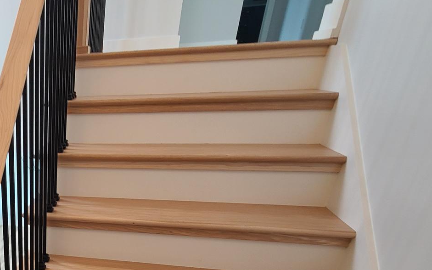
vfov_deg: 37.0
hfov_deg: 49.8
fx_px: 353
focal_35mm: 30
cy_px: 276
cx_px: -9
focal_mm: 2.2
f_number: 2.2
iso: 125
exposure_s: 1/60
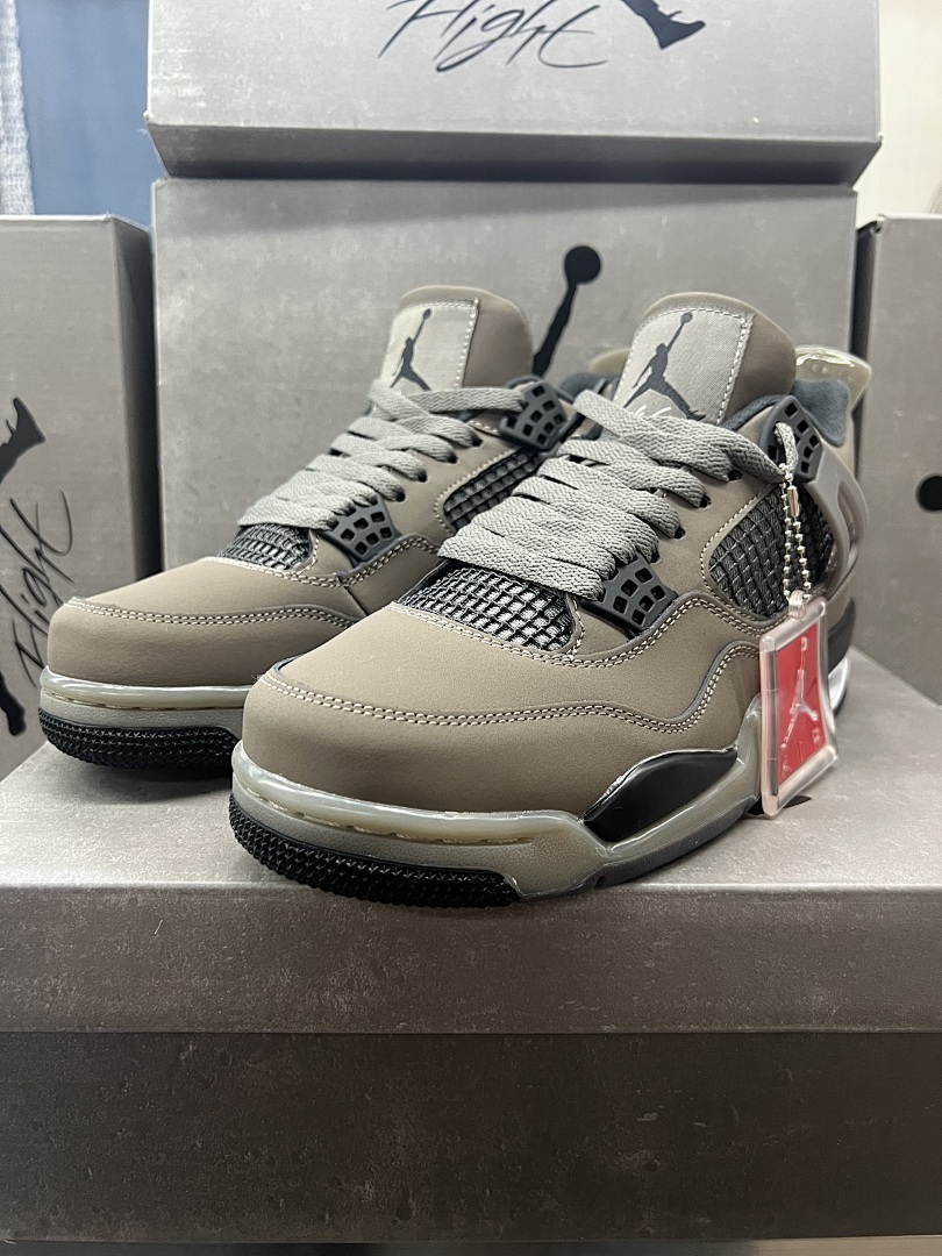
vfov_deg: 67.3
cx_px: 471
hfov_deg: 53.1
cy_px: 628
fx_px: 943
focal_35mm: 26
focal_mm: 5.7
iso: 250
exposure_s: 1/60
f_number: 1.5
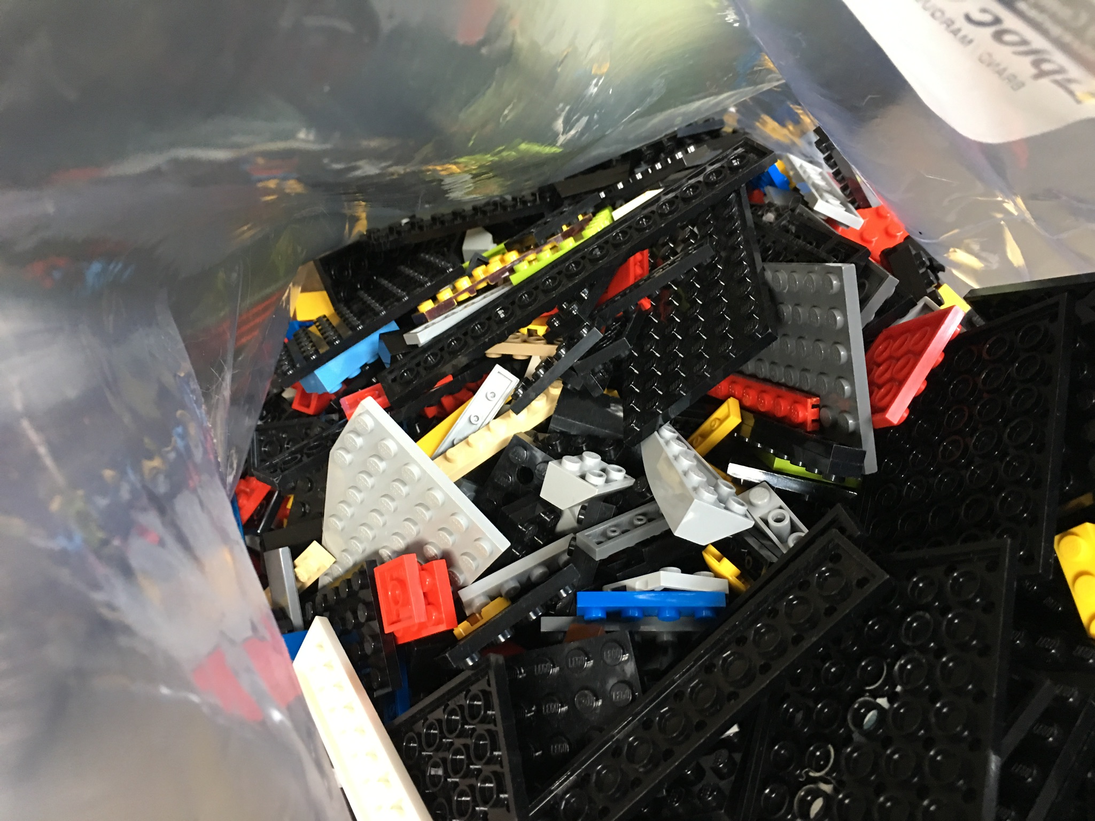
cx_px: 548
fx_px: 917
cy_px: 410
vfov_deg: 48.2
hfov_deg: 61.7
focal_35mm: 29
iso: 80
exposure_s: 1/10
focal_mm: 4.15
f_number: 2.2
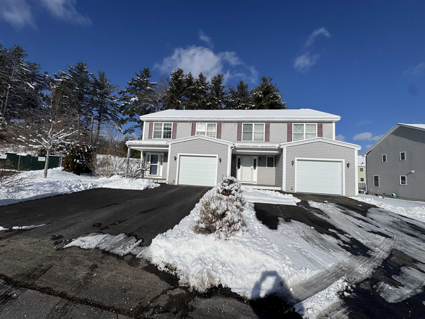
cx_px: 212
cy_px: 160
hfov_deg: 102.1
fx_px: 172
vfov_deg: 85.7
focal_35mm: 14
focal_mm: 2.22
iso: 32
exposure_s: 1/5650
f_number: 2.2
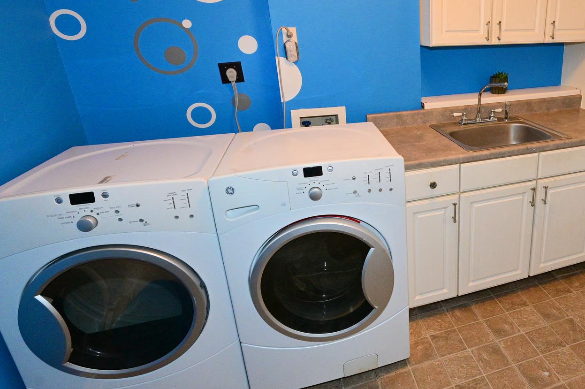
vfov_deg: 54.5
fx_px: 373
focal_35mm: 23
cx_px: 413
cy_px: 149
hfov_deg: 72.6
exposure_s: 1/100
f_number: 7.1
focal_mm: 14
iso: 2000
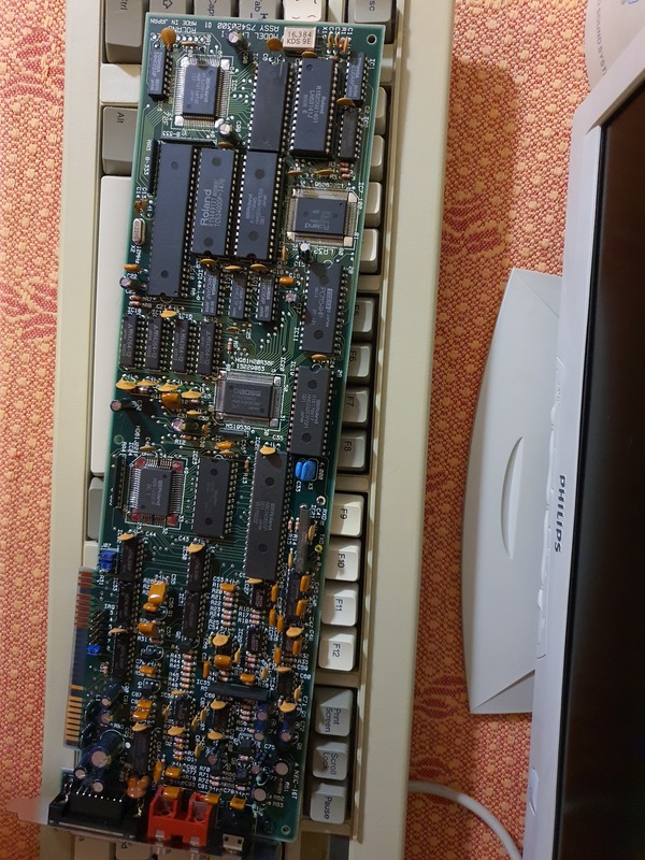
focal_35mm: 26
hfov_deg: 53.1
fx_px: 646
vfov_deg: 67.3
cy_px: 430
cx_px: 322
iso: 500
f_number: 1.5
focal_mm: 4.3
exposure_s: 1/10
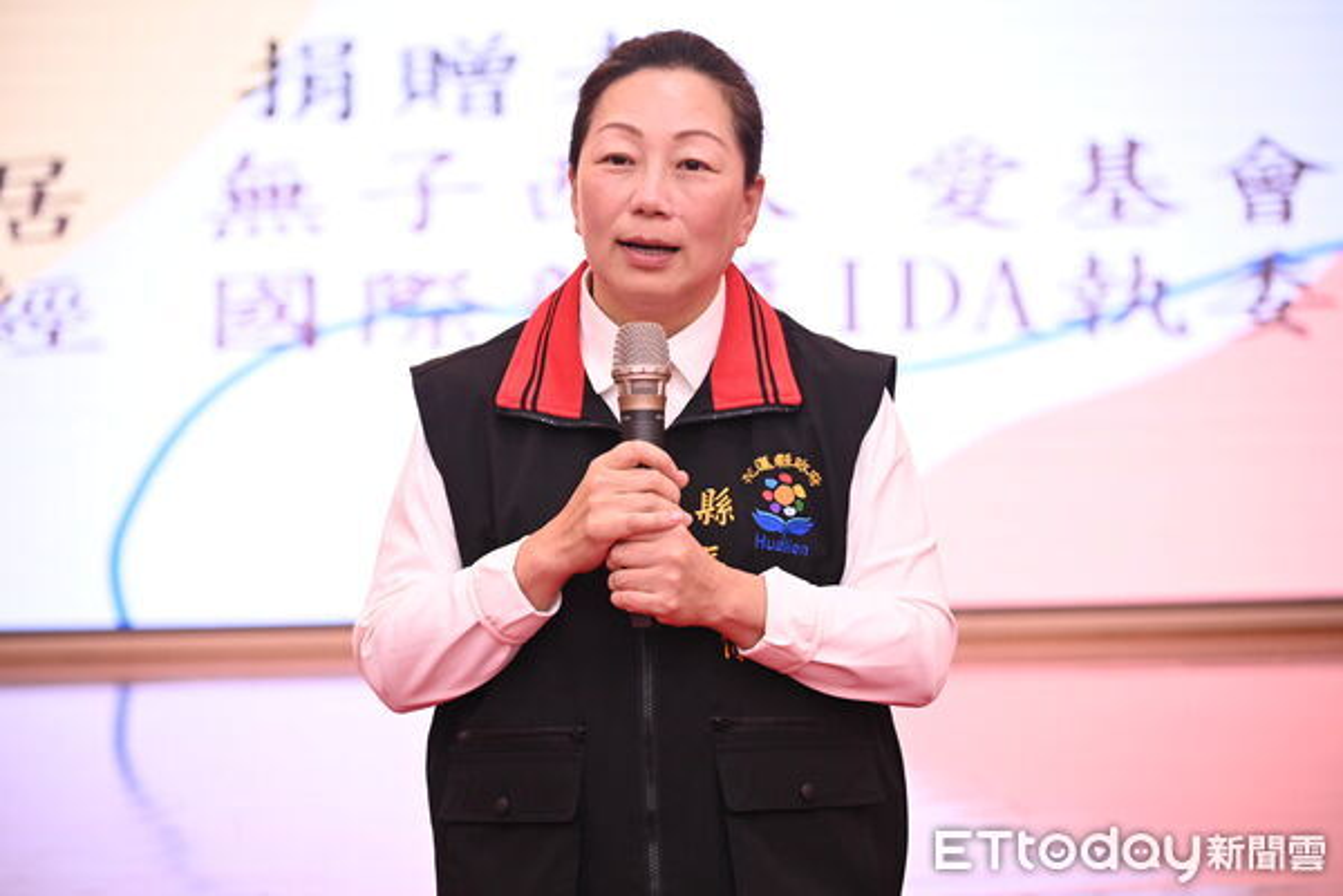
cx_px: 672
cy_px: 448
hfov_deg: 17.1
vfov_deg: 11.4
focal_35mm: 120
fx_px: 4476
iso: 3200
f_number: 4
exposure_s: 1/320
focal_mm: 120
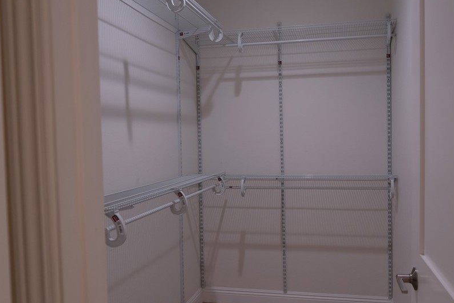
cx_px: 260
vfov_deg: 42.3
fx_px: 391
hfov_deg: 60.0
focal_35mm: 31
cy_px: 143
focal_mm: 16
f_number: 2.8
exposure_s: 1/105
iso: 320
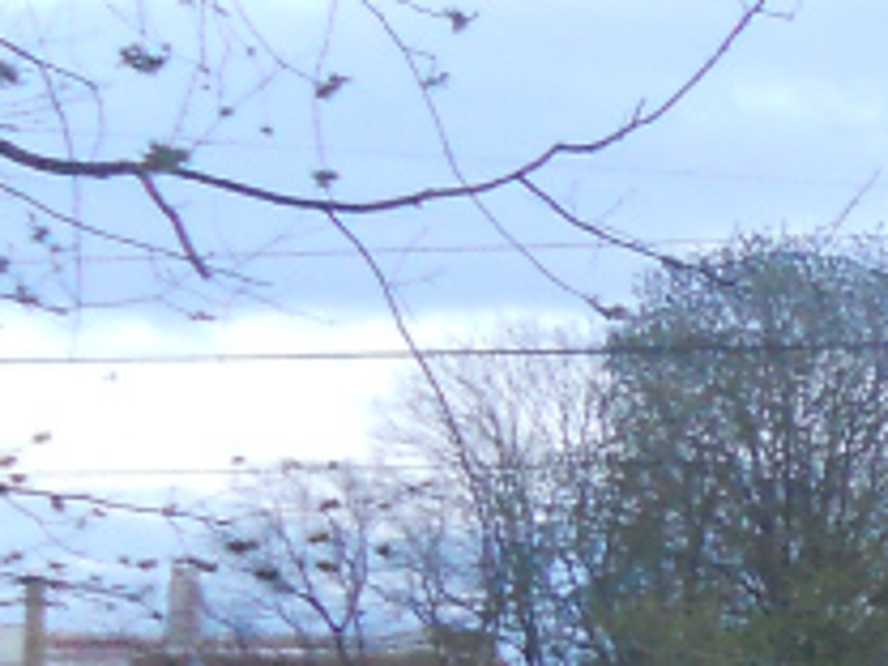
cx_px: 2463
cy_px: 843
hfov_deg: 9.6
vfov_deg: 8.7
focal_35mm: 169
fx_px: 4335
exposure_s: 1/30
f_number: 3.2
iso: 250
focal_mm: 4.9
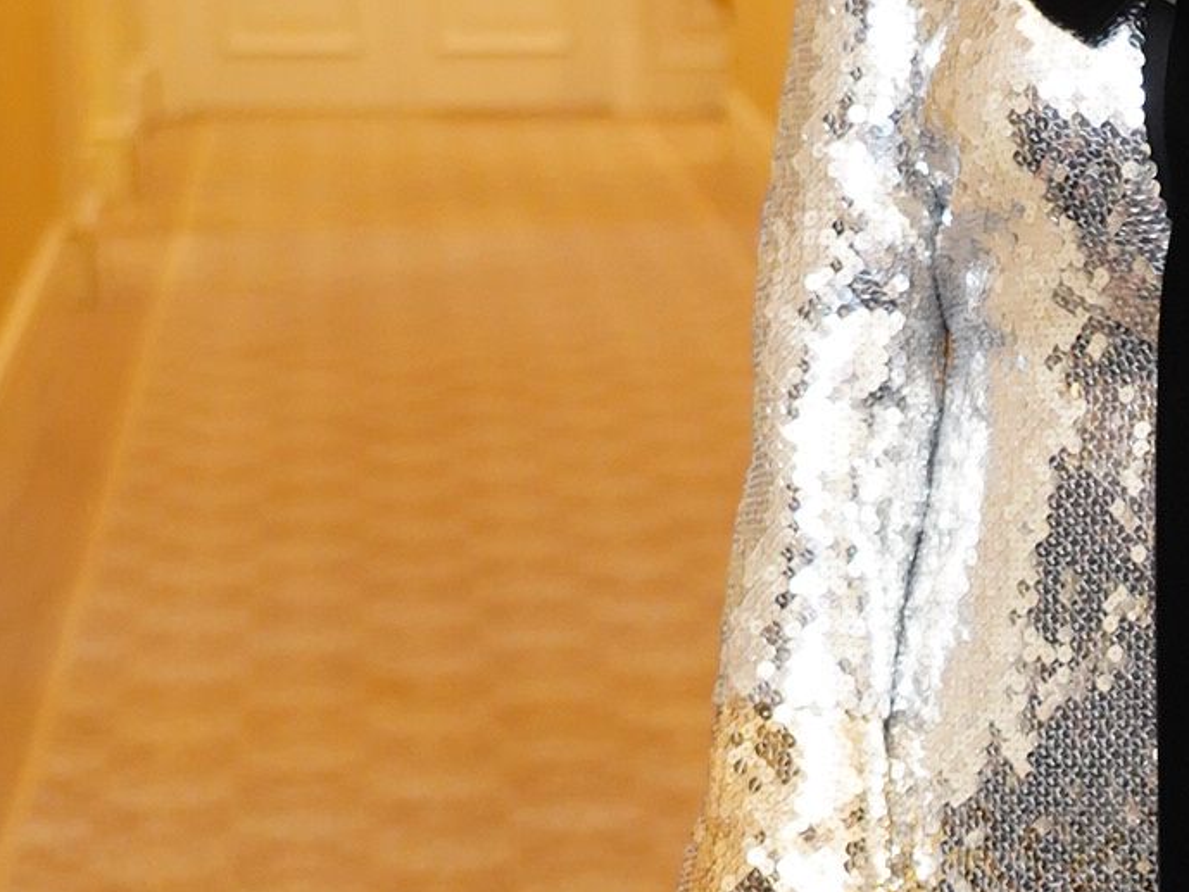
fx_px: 5187
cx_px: 1415
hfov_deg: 12.8
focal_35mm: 151
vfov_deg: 9.7
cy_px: 1102
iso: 2000
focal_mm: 36
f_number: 4
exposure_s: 1/100
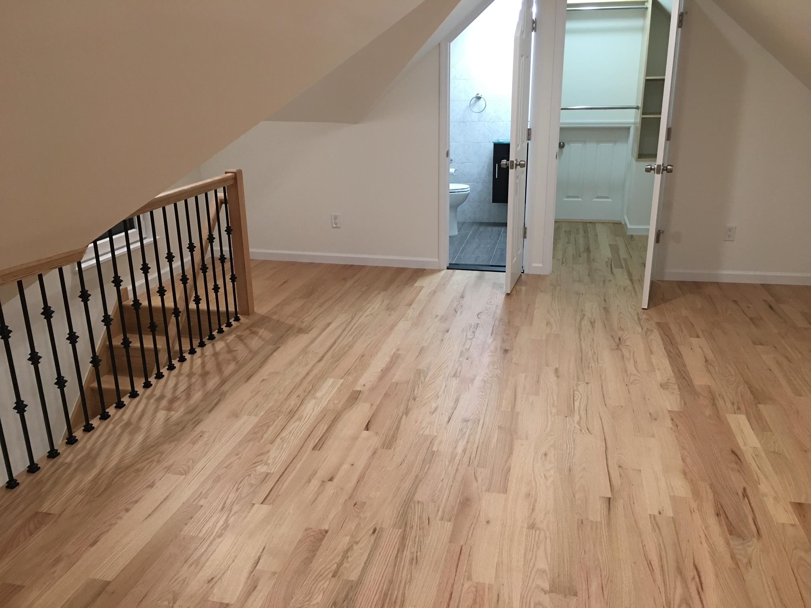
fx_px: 679
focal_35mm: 29
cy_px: 304
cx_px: 406
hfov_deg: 61.7
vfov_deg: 48.2
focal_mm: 4.15
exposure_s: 1/15
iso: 64
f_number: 2.2
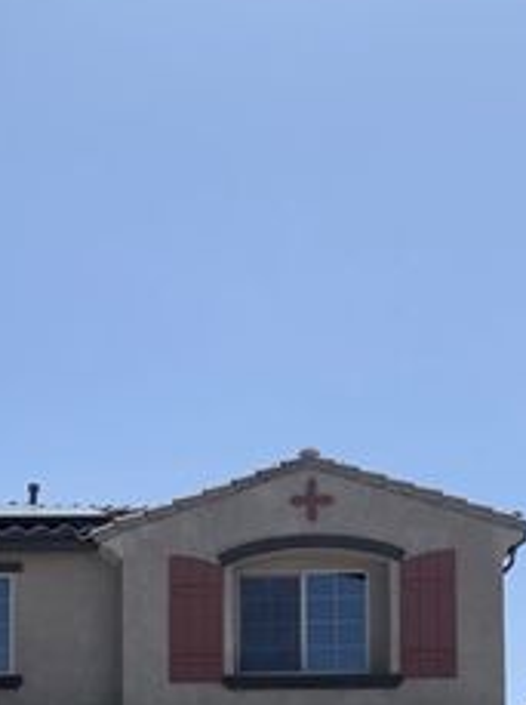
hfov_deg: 20.1
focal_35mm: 70
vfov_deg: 25.2
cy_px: 833
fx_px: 1422
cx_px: -43
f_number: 1.78
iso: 80
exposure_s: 1/9091
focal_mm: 6.76
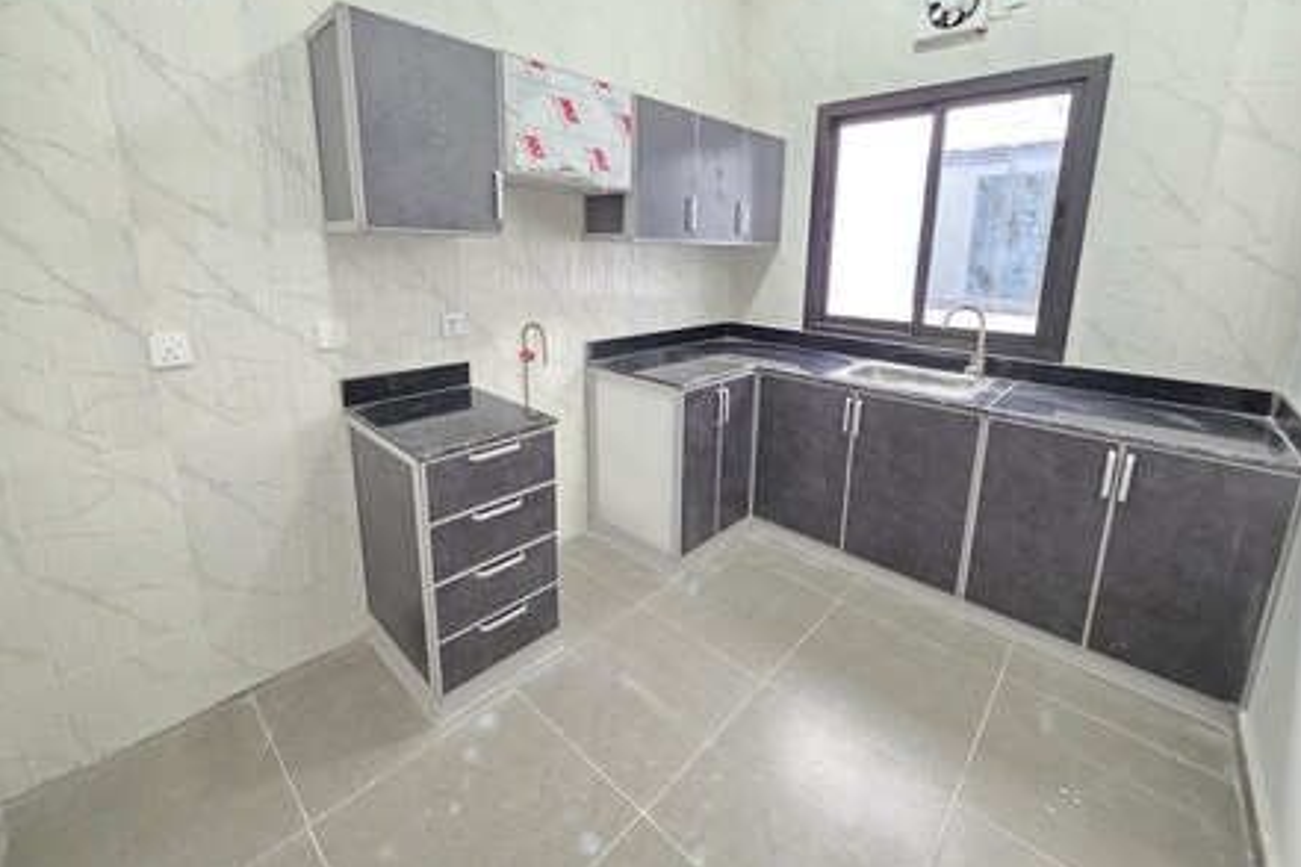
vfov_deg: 80.7
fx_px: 506
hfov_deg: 104.2
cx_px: 671
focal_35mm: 14
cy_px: 370
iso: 400
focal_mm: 2.2
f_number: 1.9
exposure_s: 1/100
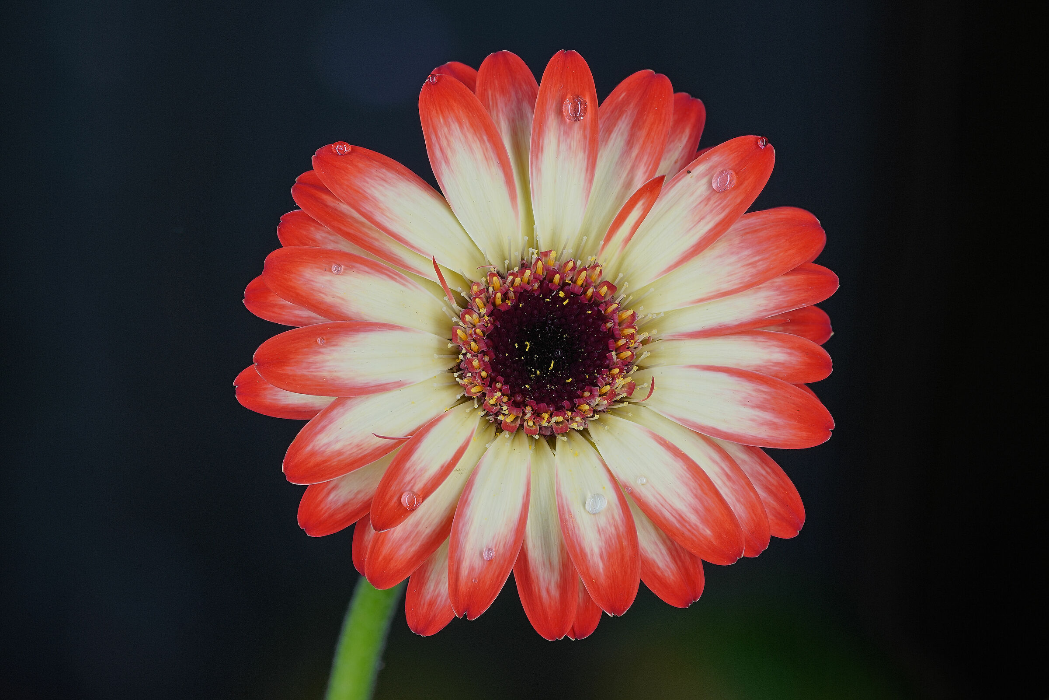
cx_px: 524
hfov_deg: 9.1
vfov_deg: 6.1
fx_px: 6556
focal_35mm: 225
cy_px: 350
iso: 100
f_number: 9
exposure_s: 1/25
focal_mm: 150
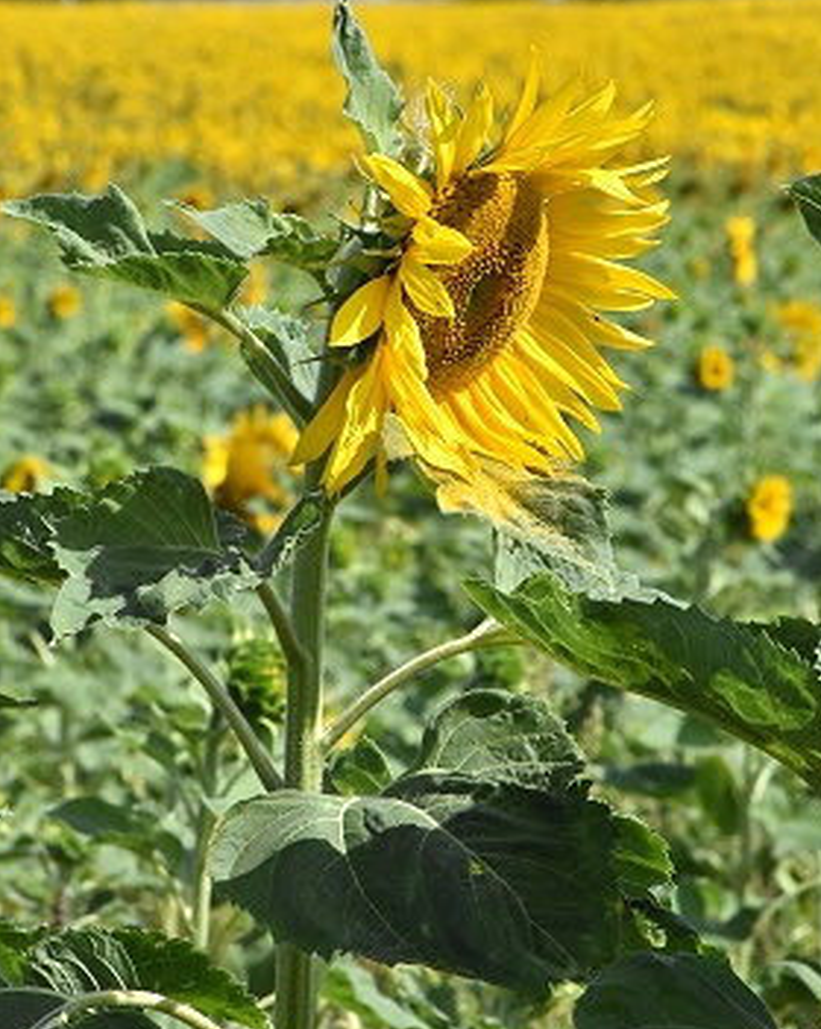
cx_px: 400
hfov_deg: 6.2
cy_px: 538
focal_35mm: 249
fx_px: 7576
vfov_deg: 7.8
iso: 3200
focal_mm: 140
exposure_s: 1/4000
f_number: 16
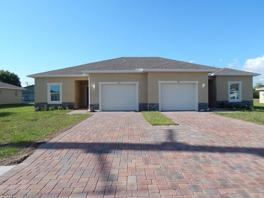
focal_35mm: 25
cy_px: 96
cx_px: 142
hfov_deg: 69.3
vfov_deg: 54.9
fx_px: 191
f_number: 3
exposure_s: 1/1250
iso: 125
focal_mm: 4
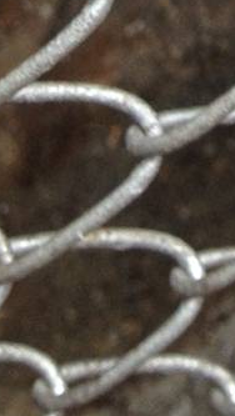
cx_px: 539
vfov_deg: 10.8
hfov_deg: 6.4
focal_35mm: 183
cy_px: -414
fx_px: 2022
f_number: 2.4
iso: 80
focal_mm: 4.28
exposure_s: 1/120
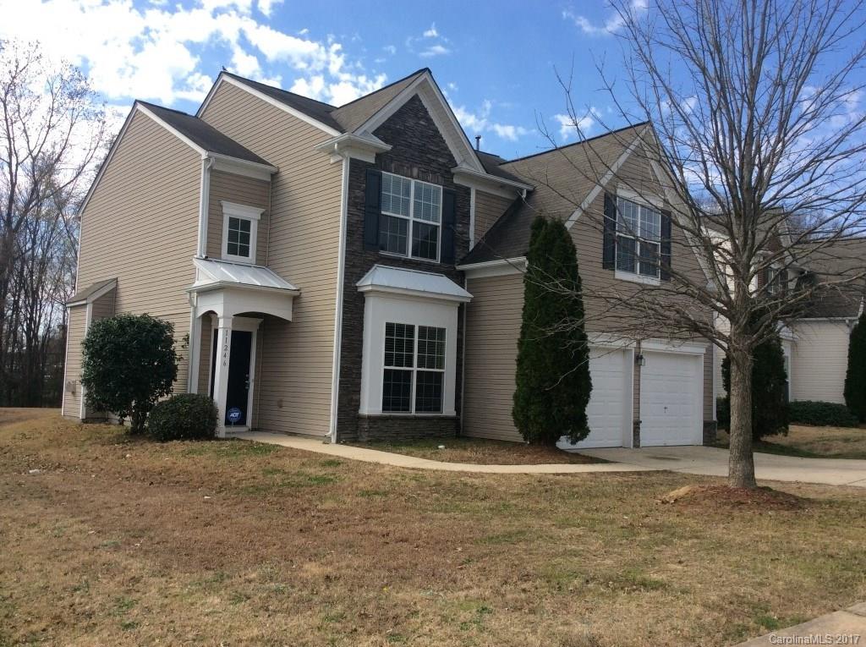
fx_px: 799
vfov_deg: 44.1
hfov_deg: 56.9
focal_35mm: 32
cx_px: 433
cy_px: 324
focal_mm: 3.3
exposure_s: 1/1167
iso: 32
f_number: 2.4
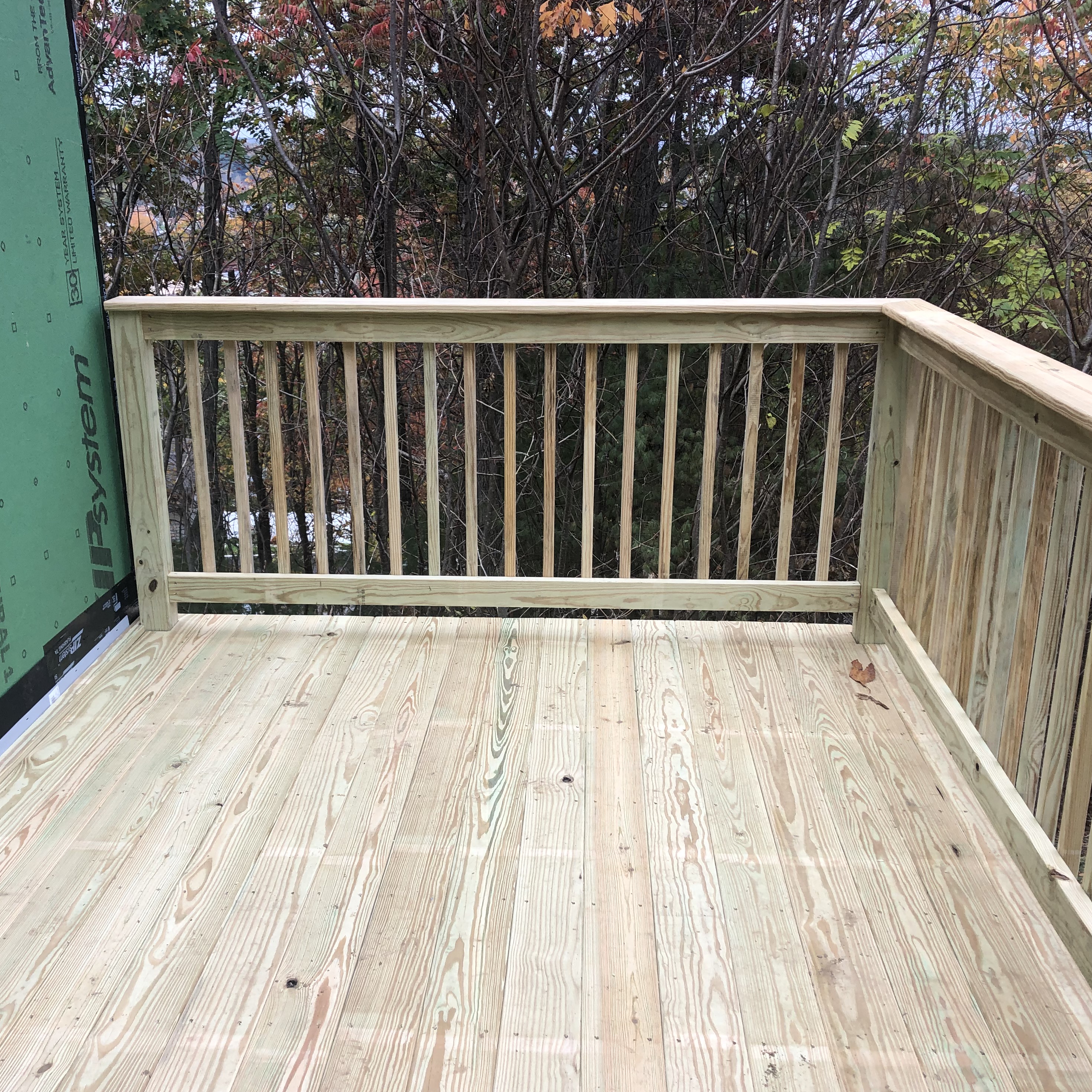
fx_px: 1213
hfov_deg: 48.4
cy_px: 561
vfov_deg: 48.4
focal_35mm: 34
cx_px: 523
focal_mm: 3.99
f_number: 1.8
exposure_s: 1/448
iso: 20
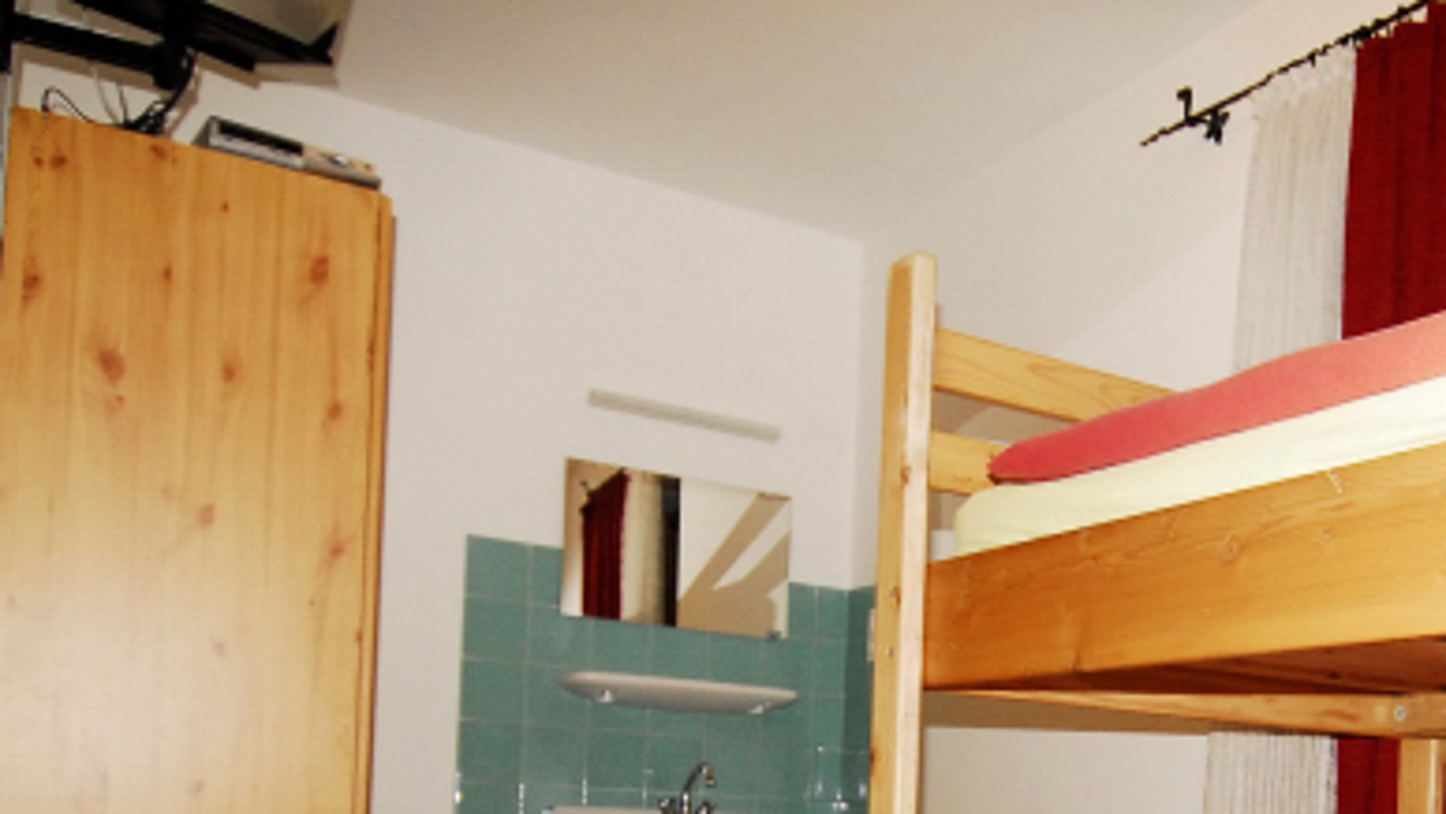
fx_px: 1496
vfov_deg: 28.2
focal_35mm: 39
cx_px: 1162
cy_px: 855
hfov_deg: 48.6
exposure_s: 1/60
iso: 800
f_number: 4
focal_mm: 12
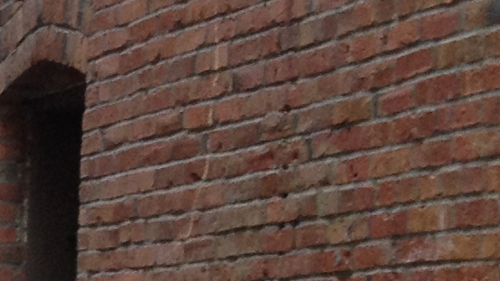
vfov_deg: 5.2
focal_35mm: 225
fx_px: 2983
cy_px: 791
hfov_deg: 8.8
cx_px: -619
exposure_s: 1/60
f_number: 2.4
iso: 64
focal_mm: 4.28
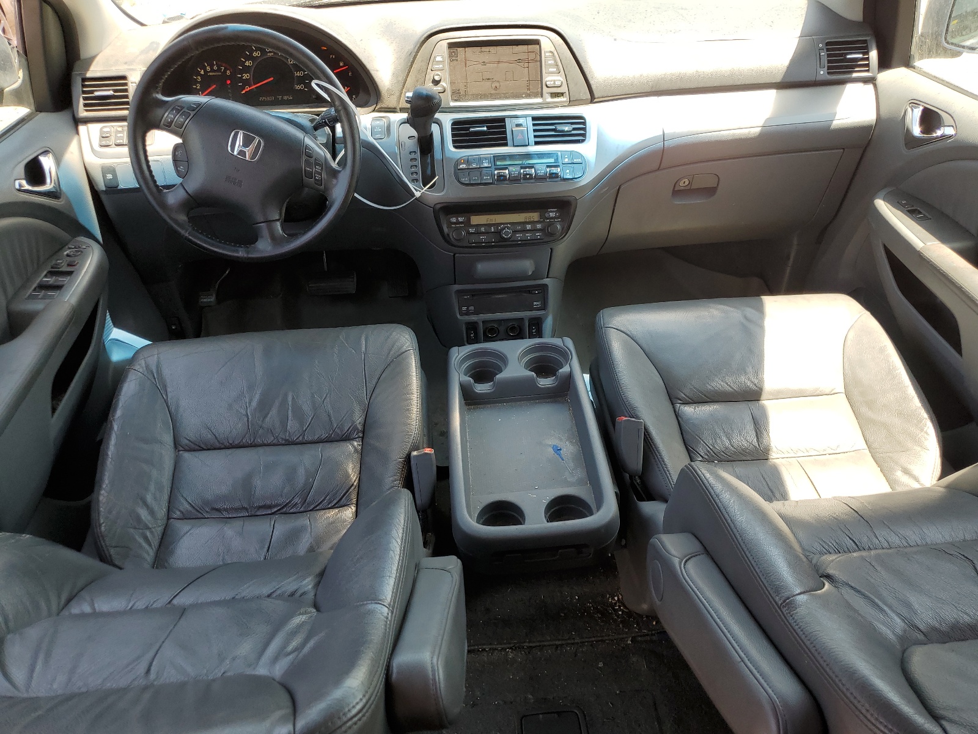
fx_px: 735
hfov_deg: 67.3
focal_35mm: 26
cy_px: 367
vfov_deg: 53.1
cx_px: 489
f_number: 1.5
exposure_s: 1/250
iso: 50
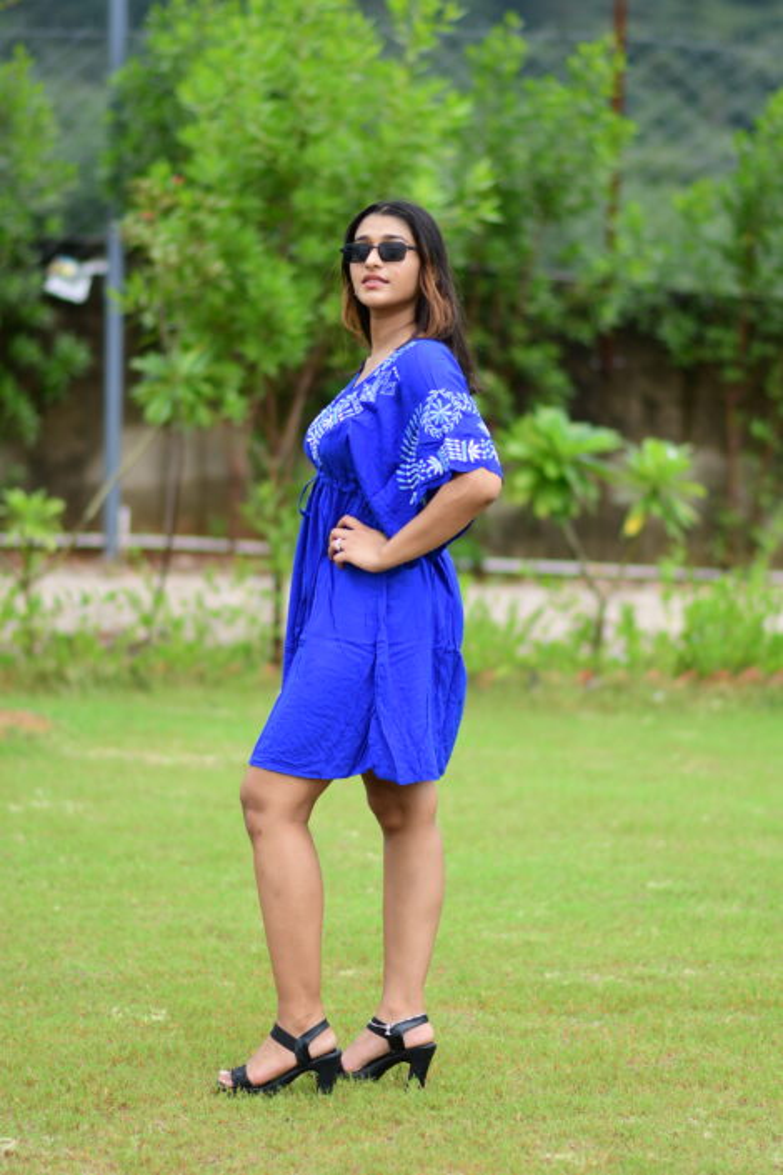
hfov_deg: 10.8
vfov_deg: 16.1
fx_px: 4143
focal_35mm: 127
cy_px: 588
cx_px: 392
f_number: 1.8
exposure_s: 1/2000
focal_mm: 85
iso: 160
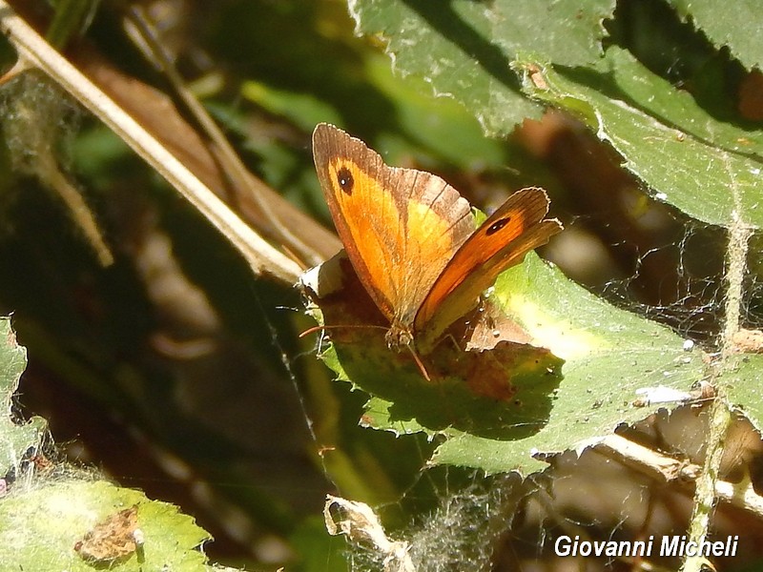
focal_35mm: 162
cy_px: 286
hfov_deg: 12.2
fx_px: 3571
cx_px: 382
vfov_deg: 9.2
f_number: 5.1
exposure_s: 1/125
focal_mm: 28.7
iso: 125
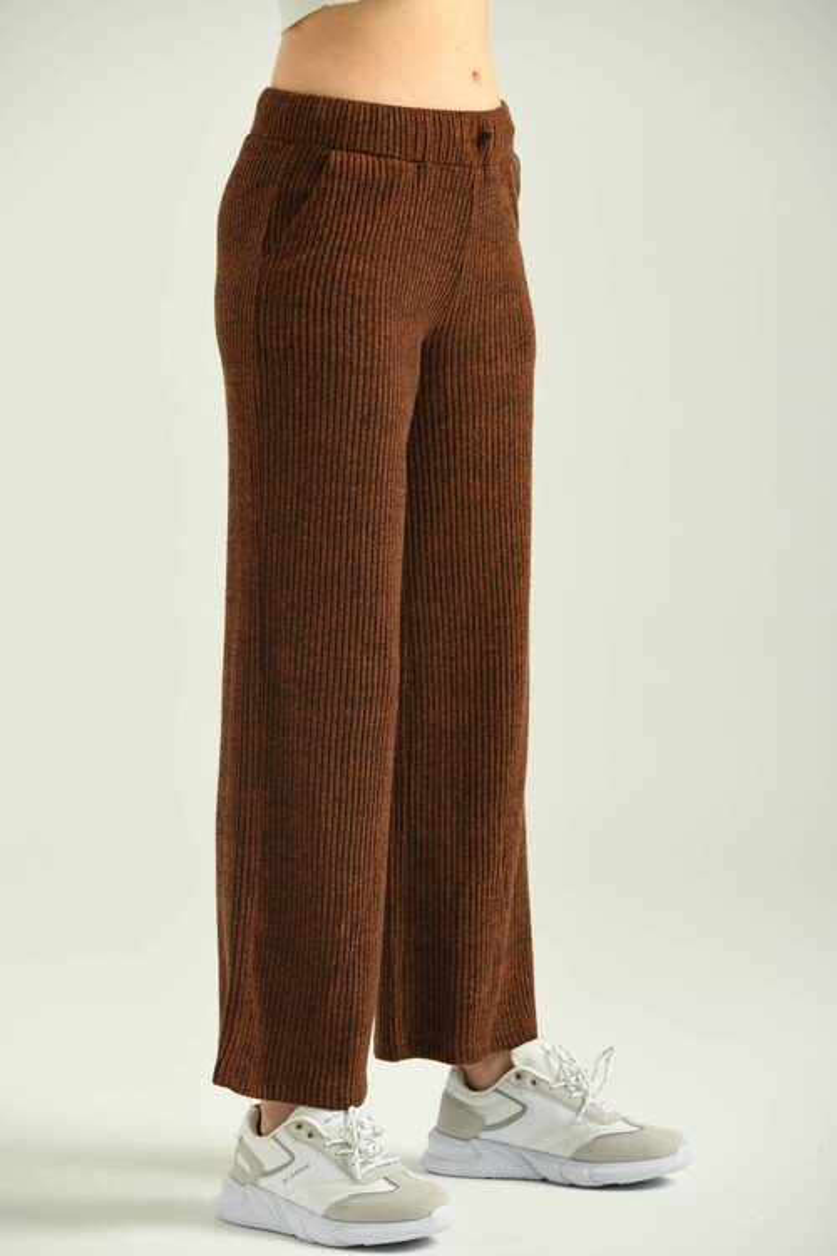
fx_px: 4882
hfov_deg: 9.8
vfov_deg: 14.7
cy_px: 628
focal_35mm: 140
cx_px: 418
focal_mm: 140
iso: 125
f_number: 5.6
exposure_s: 1/160
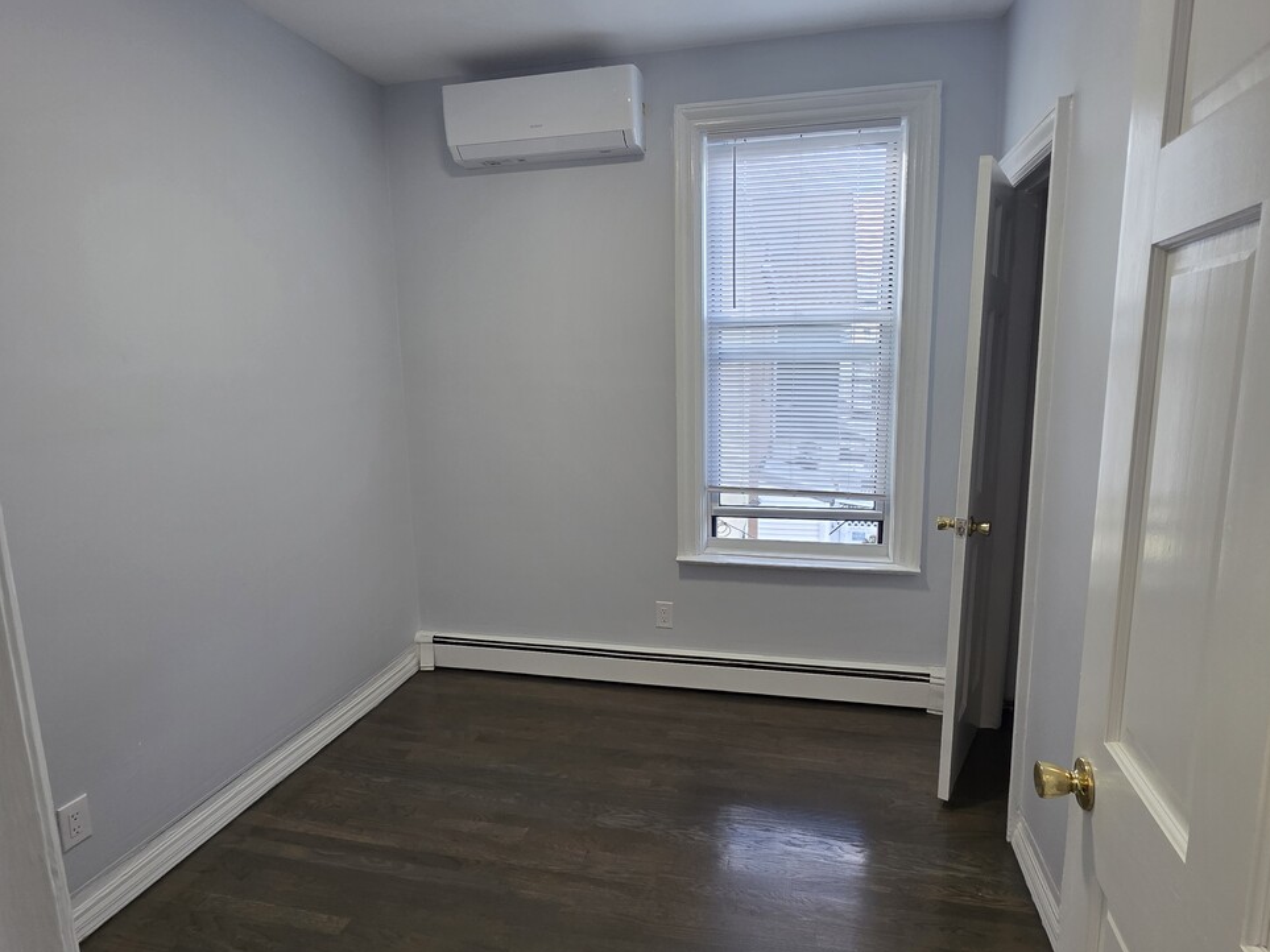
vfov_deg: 71.6
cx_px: 638
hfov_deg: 87.8
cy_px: 475
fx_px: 660
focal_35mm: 18
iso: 125
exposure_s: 1/120
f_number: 1.9
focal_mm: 2.2
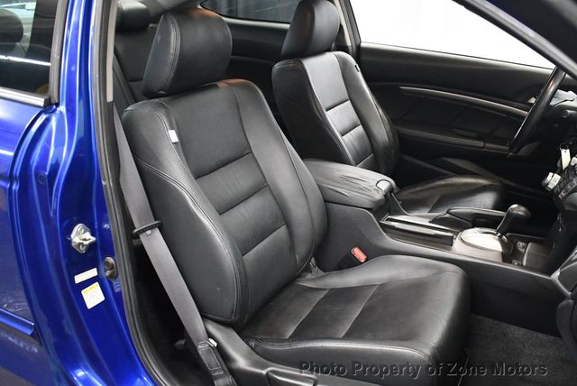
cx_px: 288
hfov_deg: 53.1
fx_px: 578
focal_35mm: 36
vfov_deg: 36.9
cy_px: 193
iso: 3200
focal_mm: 18
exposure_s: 1/80
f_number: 3.5
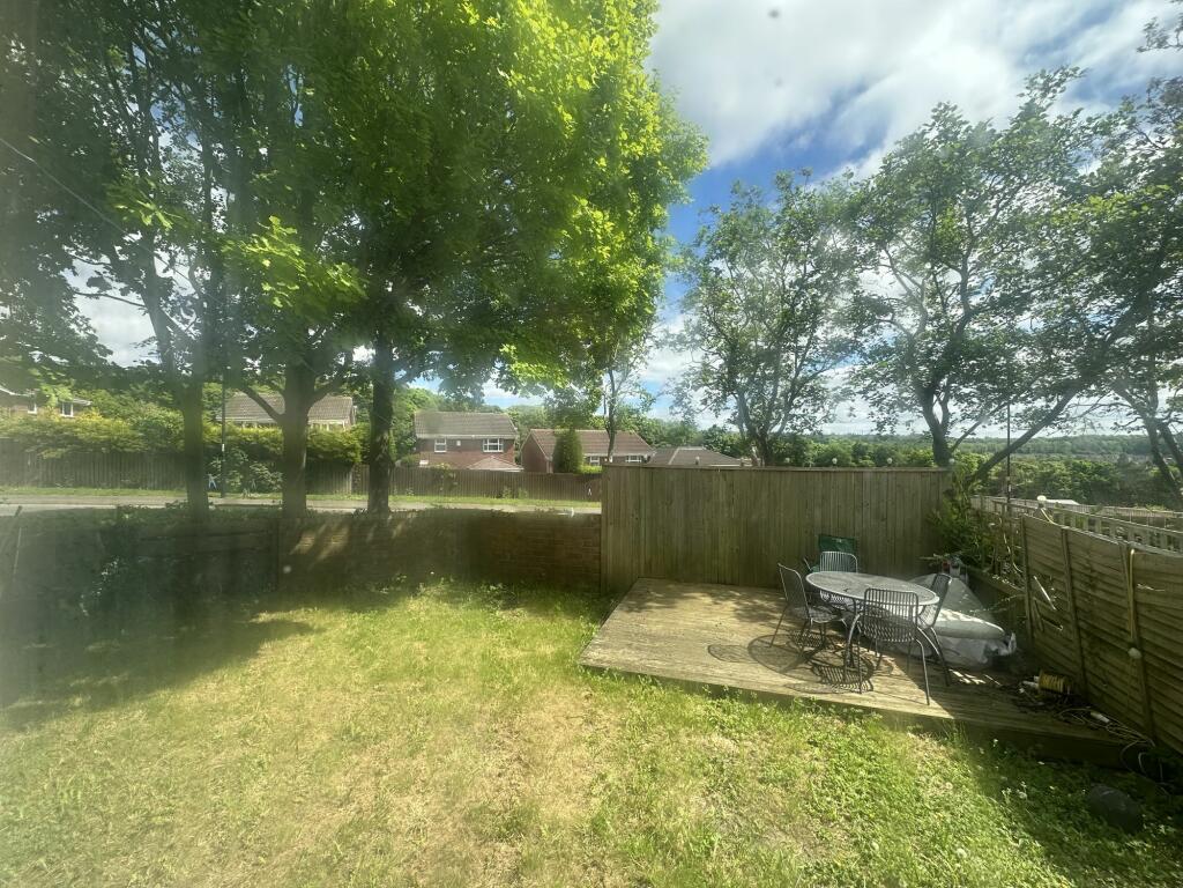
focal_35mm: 14
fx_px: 478
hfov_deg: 102.1
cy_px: 444
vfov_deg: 85.7
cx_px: 592
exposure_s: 1/855
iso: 40
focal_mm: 2.22
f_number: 2.2
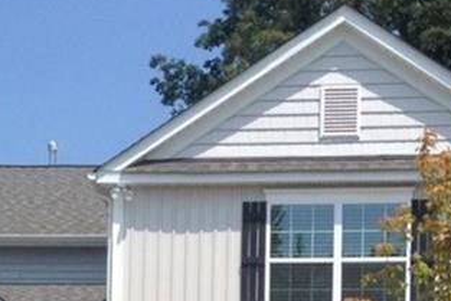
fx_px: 1404
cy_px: 437
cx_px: 150
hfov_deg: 18.2
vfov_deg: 11.8
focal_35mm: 112
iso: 32
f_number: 2.4
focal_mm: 3.3
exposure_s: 1/1524
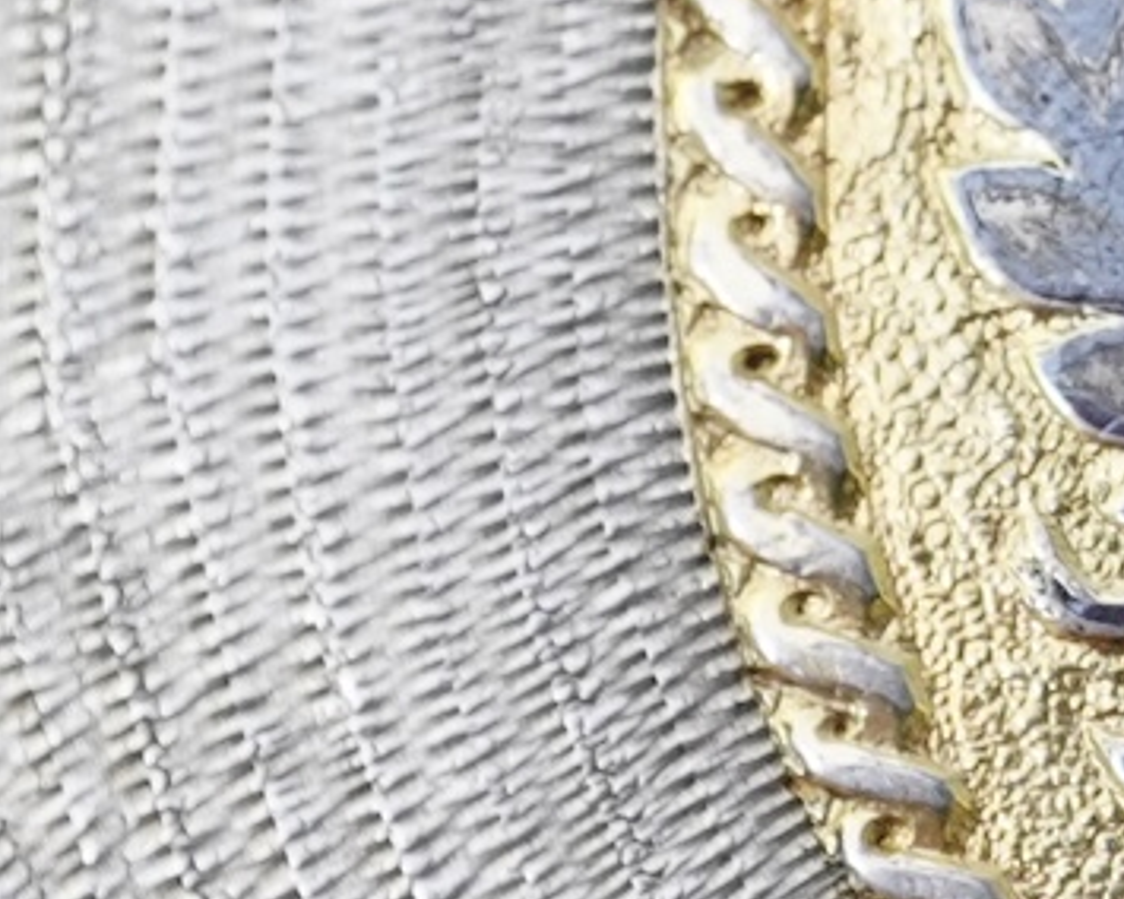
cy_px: 57
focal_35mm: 234
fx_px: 7784
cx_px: 1792
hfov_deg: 8.1
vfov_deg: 6.6
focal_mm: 30
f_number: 13
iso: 640
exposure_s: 1/50
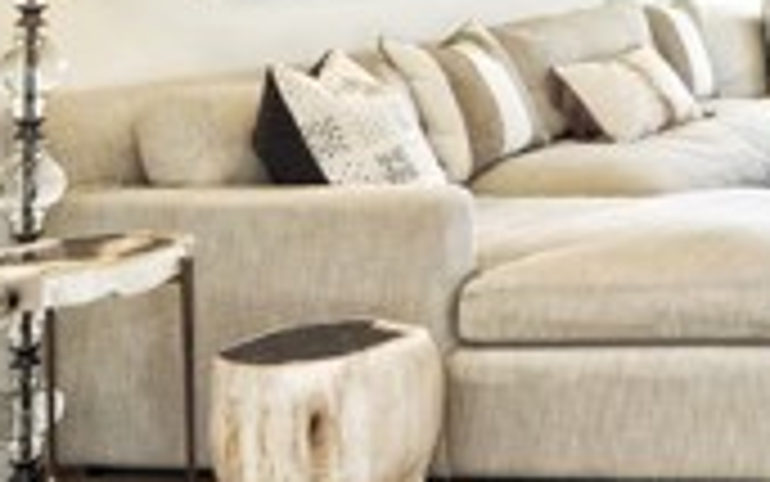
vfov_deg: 21.1
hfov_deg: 24.1
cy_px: -110
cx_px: 1265
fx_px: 1197
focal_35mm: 57
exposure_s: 1/10
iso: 200
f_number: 8
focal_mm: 10
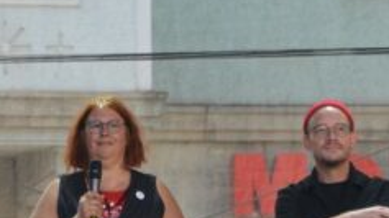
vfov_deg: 1.8
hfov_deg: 3.3
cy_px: 316
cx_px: 51
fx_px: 6814
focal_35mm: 661
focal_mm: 130
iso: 500
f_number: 7.1
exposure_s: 1/200
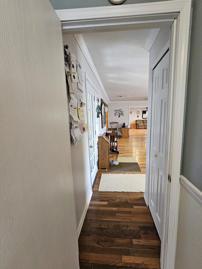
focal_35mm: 14
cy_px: 136
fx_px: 109
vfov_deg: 102.1
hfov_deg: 85.6
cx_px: 108
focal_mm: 2.2
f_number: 2.2
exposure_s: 1/30
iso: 400
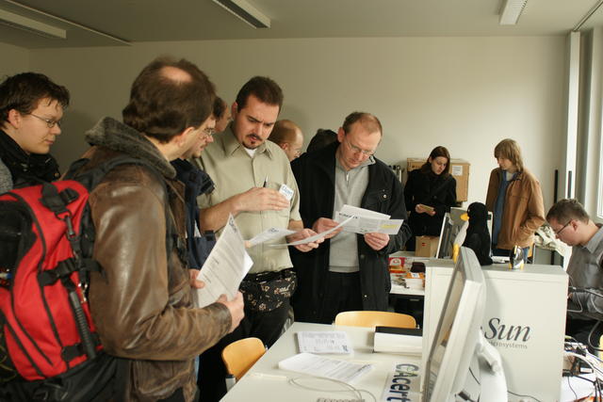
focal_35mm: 36
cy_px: 201
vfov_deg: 36.9
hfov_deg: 53.1
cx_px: 302
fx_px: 603
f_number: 4
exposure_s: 1/60
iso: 200
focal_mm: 24
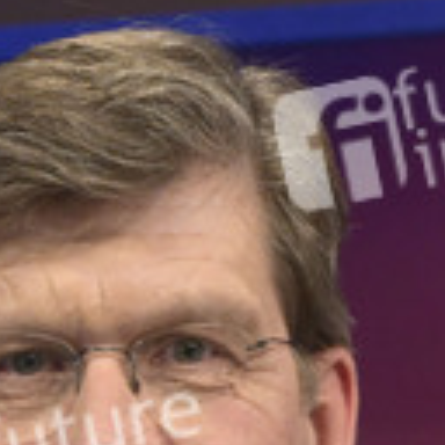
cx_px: 136
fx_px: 2007
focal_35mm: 138
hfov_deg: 12.6
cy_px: 650
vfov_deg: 12.1
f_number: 7.1
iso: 2000
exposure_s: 1/200
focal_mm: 52
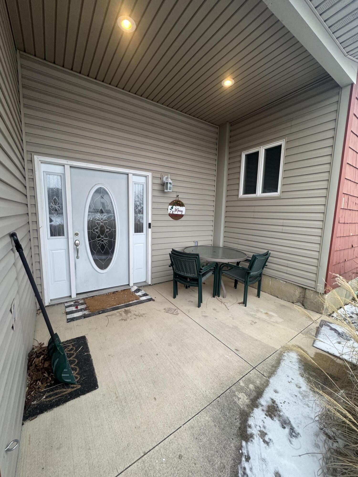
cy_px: 238
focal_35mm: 14
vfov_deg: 102.1
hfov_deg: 85.7
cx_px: 179
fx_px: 193
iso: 100
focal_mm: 2.22
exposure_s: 1/120
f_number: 2.2
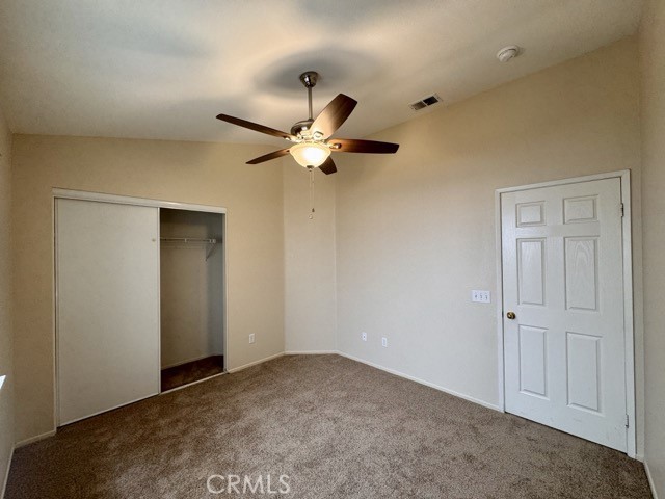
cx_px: 332
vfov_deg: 85.7
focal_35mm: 14
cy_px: 250
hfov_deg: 102.1
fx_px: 269
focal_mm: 2.22
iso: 160
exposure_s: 1/60
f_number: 2.2
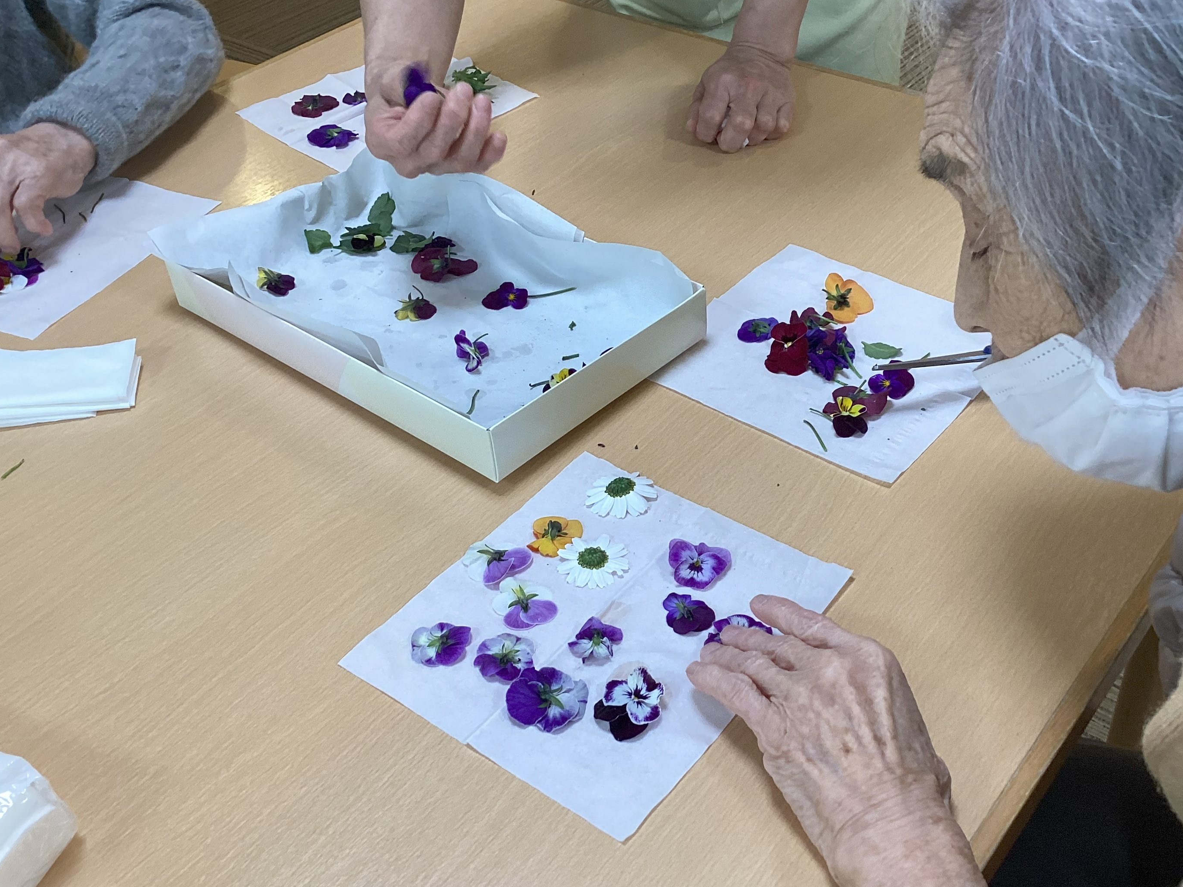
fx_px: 1264
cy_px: 490
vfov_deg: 38.6
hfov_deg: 49.9
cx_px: 688
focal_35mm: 37
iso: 80
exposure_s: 1/50
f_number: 2.4
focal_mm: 3.3
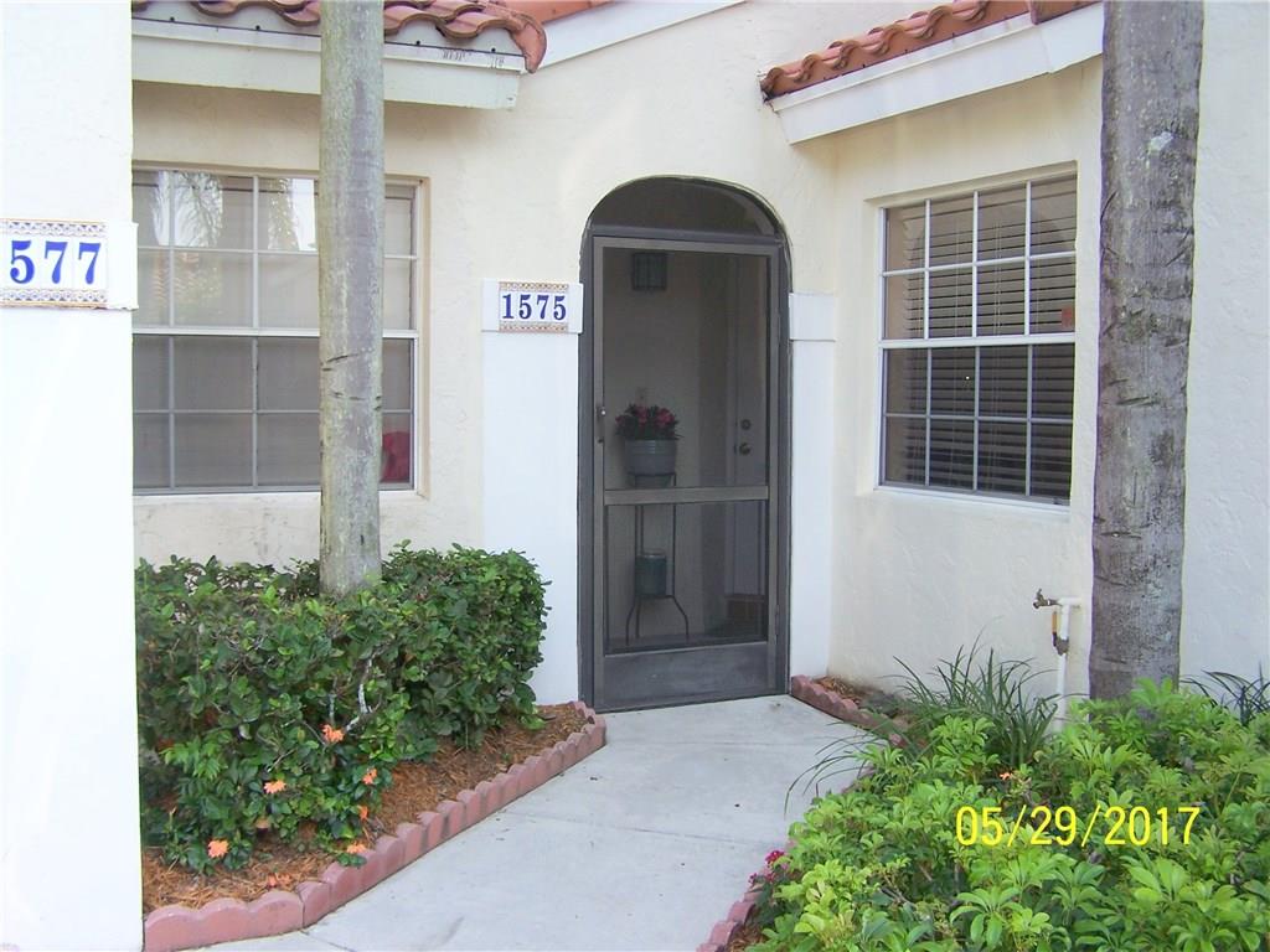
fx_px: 1394
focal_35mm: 38
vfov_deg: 37.7
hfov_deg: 49.0
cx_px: 635
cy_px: 476
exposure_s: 1/180
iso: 80
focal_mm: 6.3
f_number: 2.8
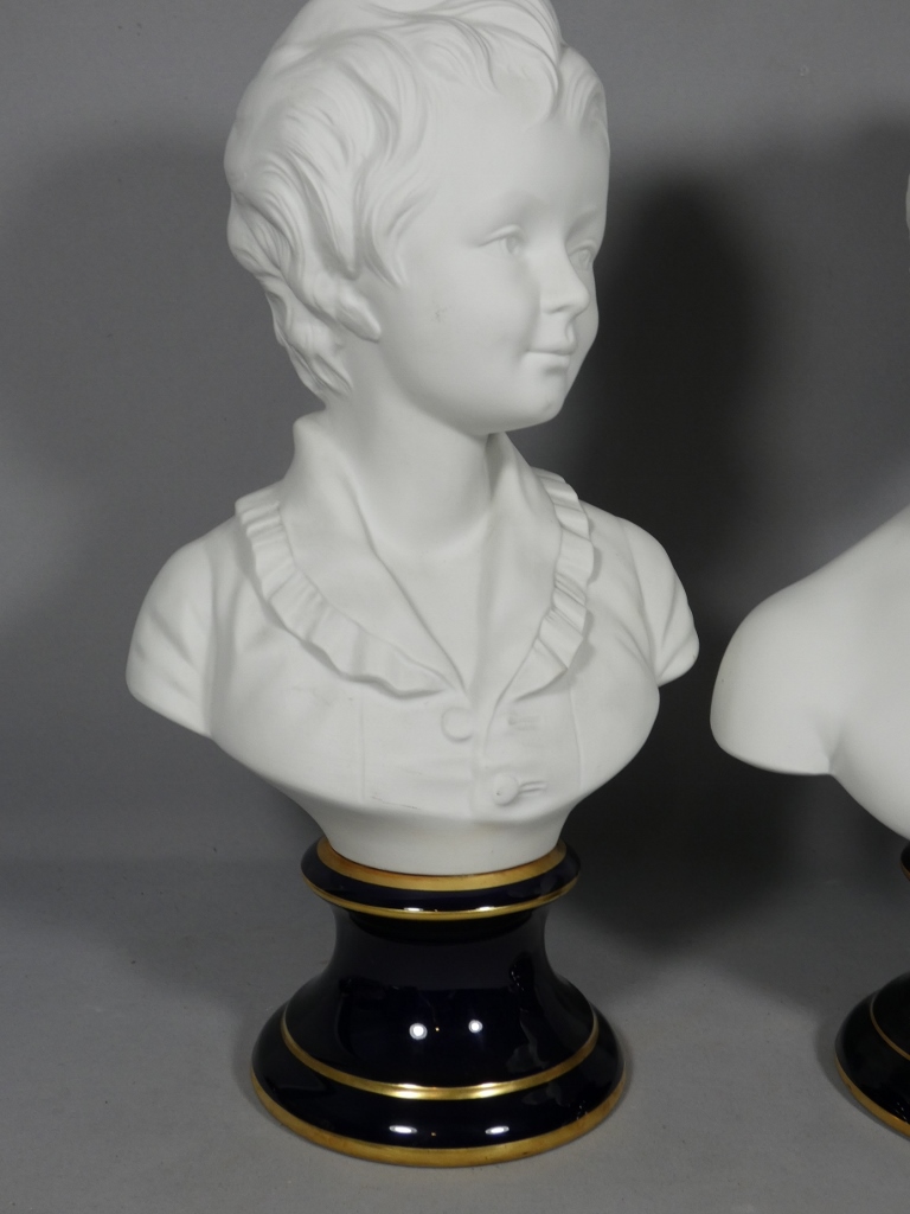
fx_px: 1367
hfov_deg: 36.8
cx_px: 455
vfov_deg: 47.9
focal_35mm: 39
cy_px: 607
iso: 125
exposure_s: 1/125
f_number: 3.6
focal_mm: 7.1
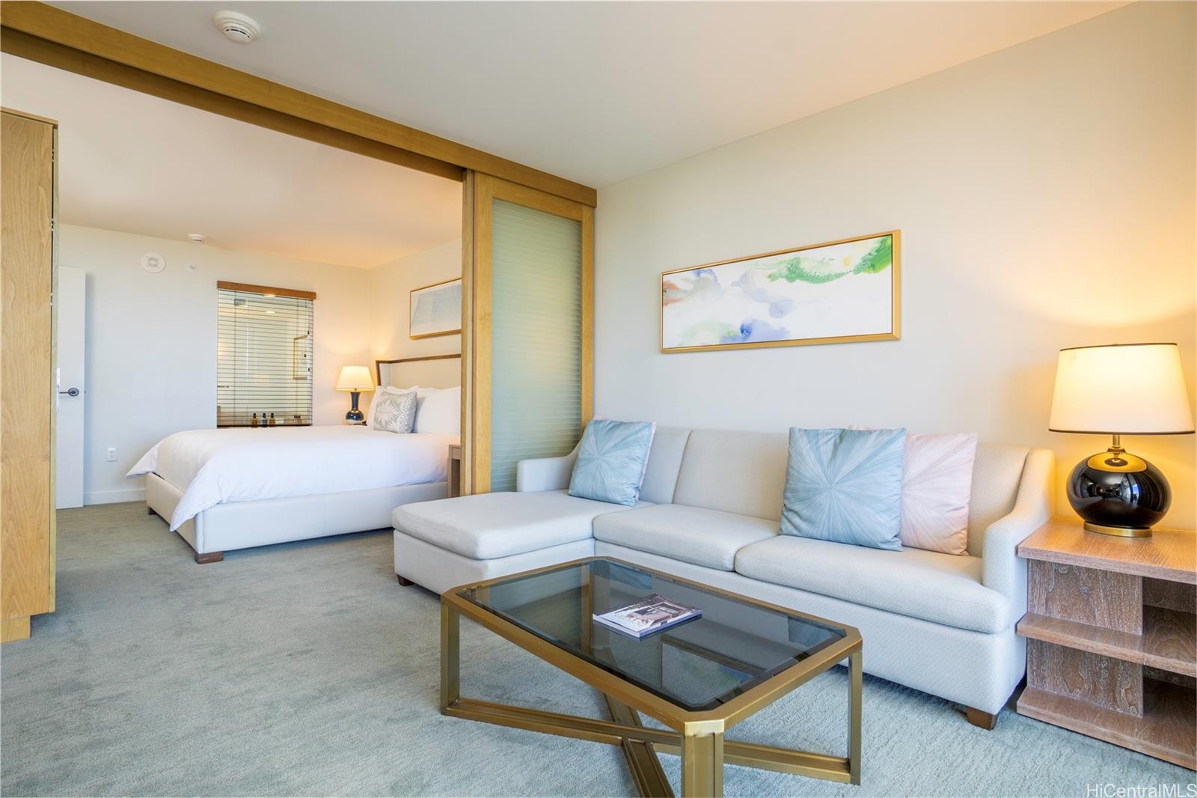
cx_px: 598
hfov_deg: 90.0
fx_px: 598
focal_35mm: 18
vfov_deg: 67.4
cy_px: 399
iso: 200
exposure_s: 1/8
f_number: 8
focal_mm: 12
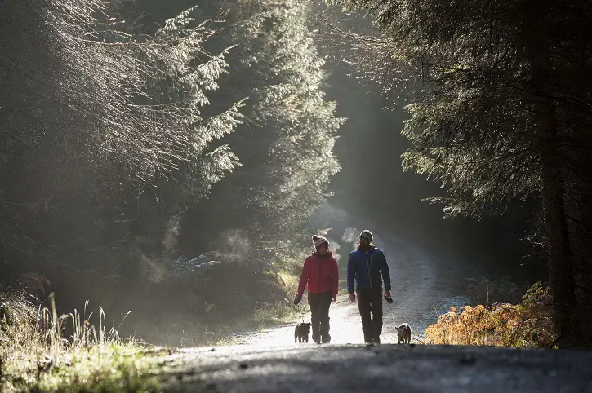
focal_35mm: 200
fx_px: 3286
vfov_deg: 6.9
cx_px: 296
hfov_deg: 10.3
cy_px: 196
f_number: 6.3
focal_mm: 200
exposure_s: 1/400
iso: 500
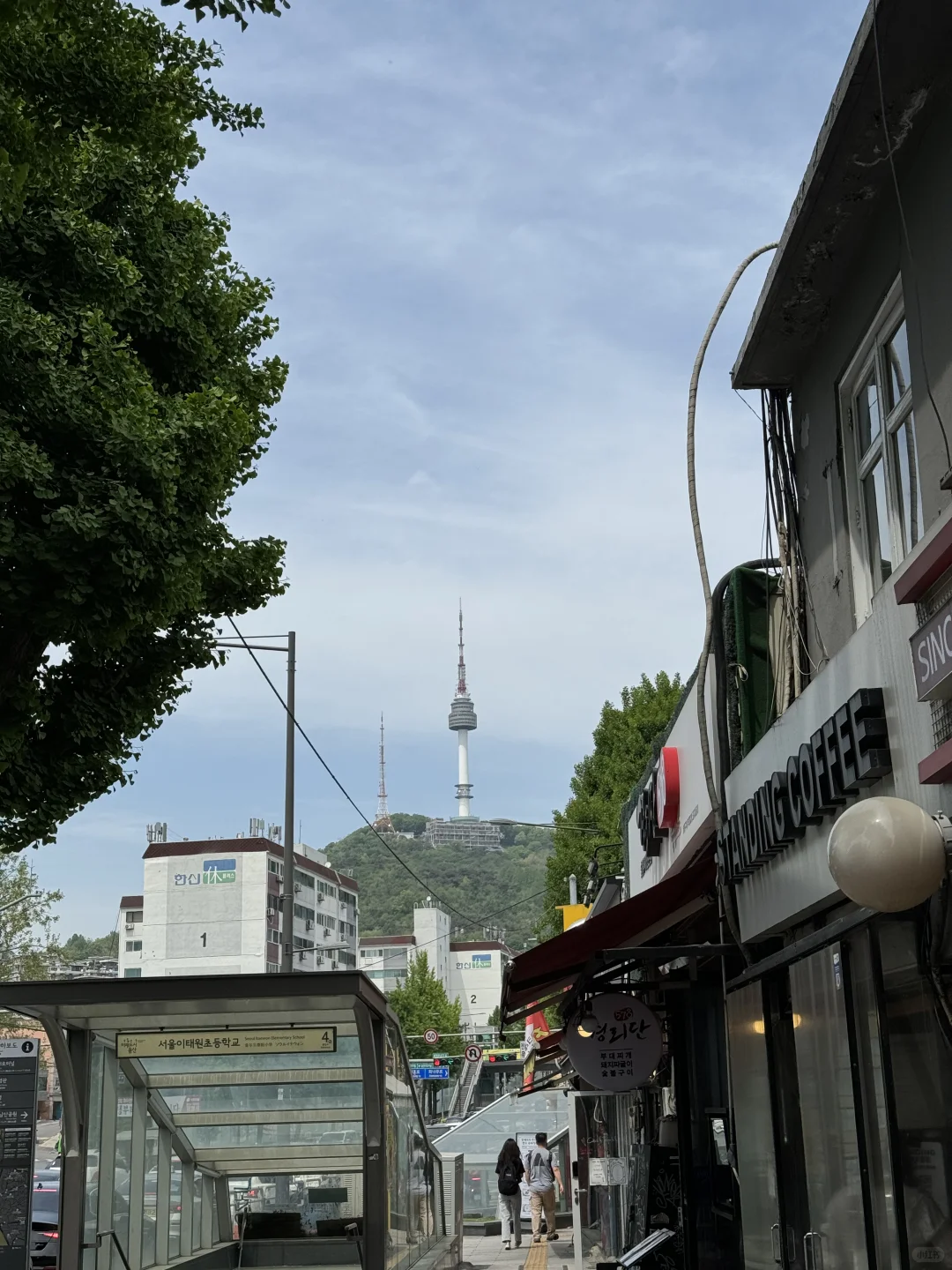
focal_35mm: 48
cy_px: 635
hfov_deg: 30.3
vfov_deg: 39.7
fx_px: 1760
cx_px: 476
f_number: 1.78
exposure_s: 1/6410
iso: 64
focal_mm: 6.76
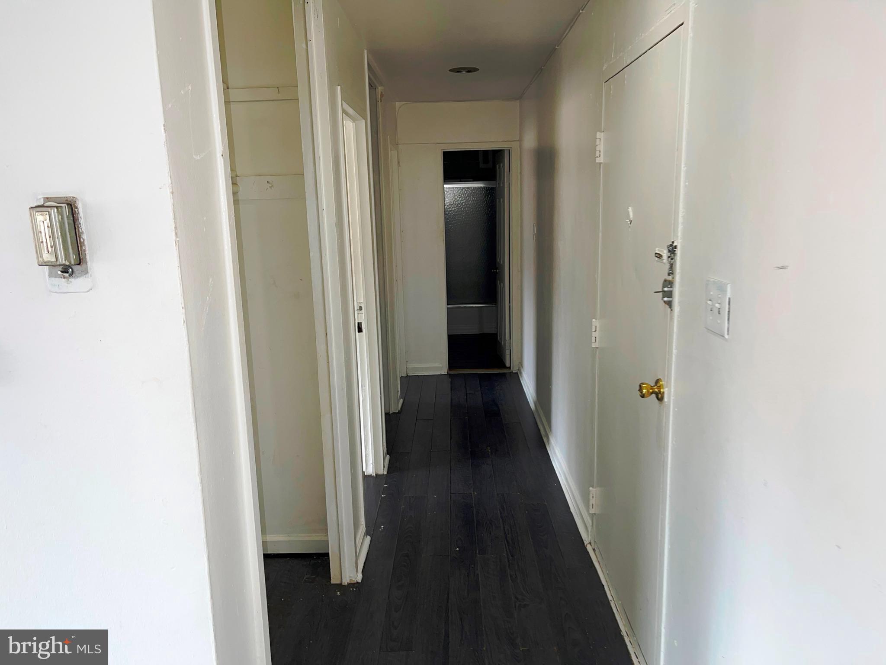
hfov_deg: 69.4
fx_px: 640
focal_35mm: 25
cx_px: 443
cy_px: 332
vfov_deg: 54.9
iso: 32
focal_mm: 5.1
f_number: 1.6
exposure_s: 1/25
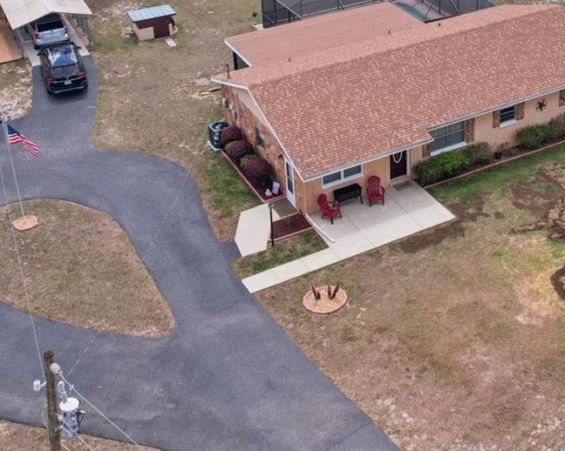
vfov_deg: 28.1
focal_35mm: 51
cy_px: 17
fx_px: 853
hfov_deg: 35.8
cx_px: 424
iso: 400
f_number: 2.8
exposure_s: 1/1000
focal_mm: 8.4
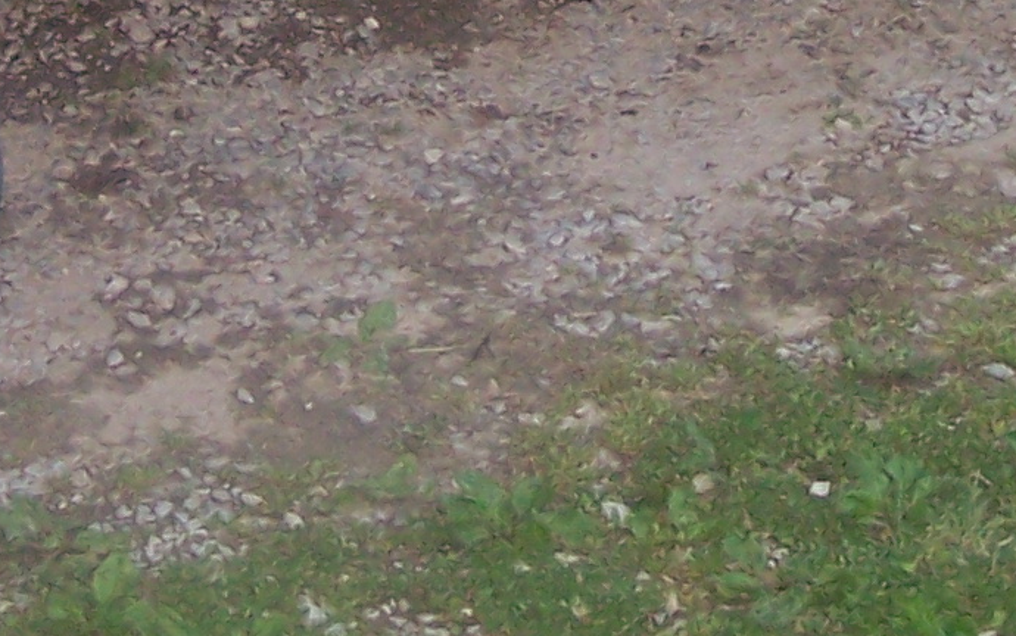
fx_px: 4737
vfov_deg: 7.4
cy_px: -531
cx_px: 464
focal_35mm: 171
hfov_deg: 12.2
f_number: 2.8
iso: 140
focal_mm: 8
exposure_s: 1/60
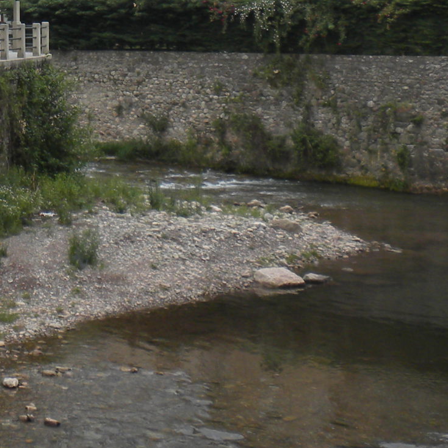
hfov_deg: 14.8
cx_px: -98
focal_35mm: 114
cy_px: -76
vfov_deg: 14.8
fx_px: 1669
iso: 64
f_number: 3.5
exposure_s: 1/82.7
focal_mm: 6.6
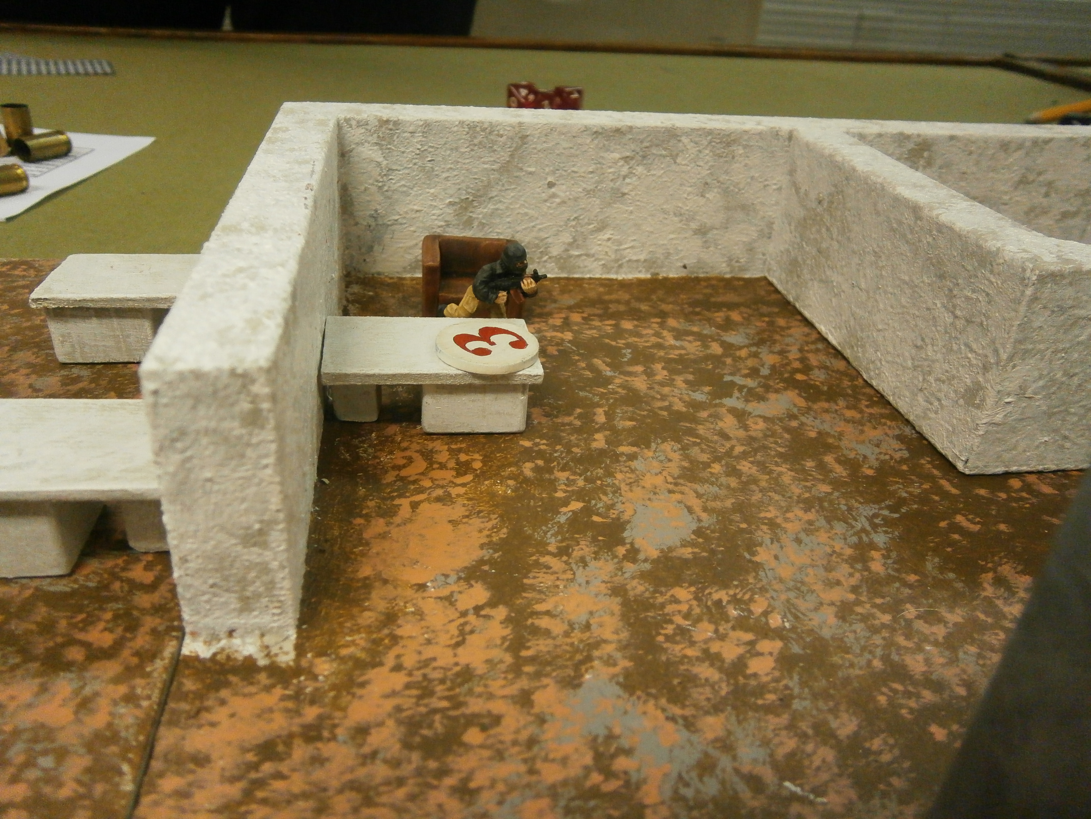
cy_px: 410
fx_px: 819
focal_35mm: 26
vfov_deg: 53.1
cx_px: 546
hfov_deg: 67.3
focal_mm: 4.7
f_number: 2.8
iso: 400
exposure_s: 1/80
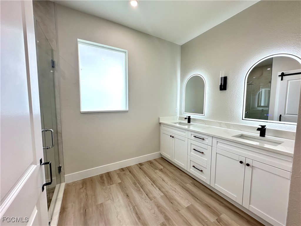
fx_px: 122
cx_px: 150
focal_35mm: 14
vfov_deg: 85.7
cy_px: 113
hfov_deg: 102.1
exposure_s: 1/120
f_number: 2.2
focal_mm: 2.22
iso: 200
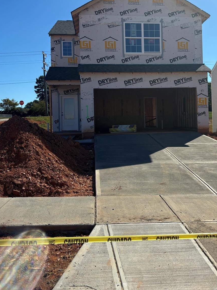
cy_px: 115
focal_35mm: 35
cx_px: 136
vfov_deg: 52.3
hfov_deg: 40.4
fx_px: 292
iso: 50
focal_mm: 5.96
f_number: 1.6
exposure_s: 1/4854
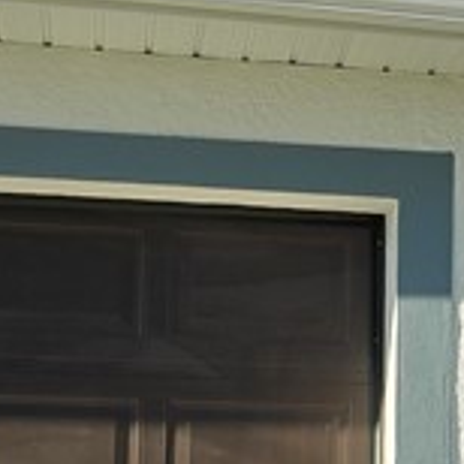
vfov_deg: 12.8
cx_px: 735
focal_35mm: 135
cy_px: 446
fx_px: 2047
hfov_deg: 12.2
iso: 12
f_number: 1.7
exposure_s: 1/519
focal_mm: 6.3
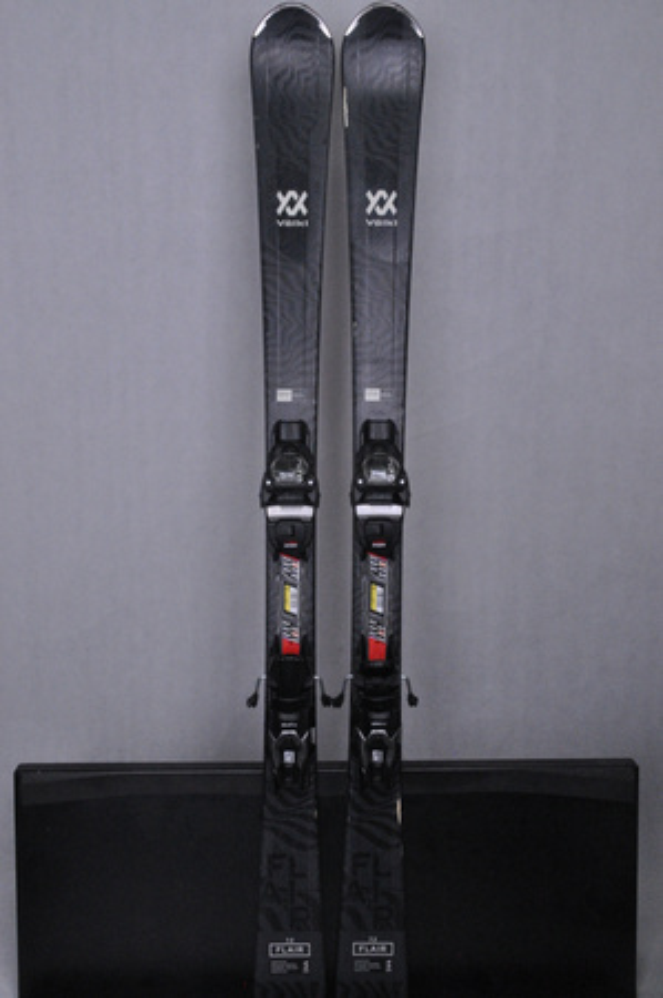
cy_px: 499
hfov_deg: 35.4
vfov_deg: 51.3
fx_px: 1038
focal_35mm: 38
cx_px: 332
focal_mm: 25
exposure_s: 1/125
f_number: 11
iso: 3200
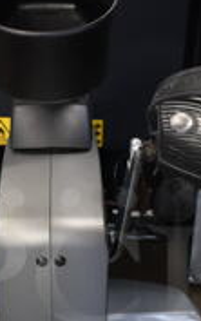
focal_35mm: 95
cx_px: 71
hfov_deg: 13.8
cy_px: 272
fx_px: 831
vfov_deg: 21.5
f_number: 3.5
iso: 900
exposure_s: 1/30
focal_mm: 18
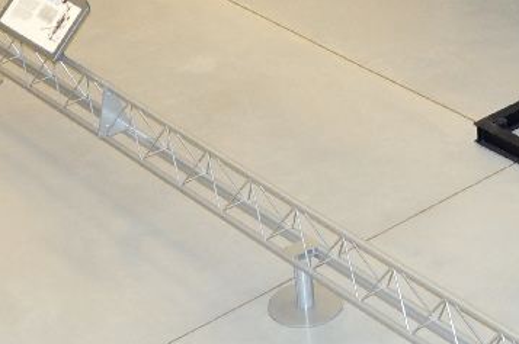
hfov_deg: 15.3
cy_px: -152
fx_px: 1857
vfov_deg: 10.3
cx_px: 650
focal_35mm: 129
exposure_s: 1/60
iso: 800
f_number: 4
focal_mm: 24
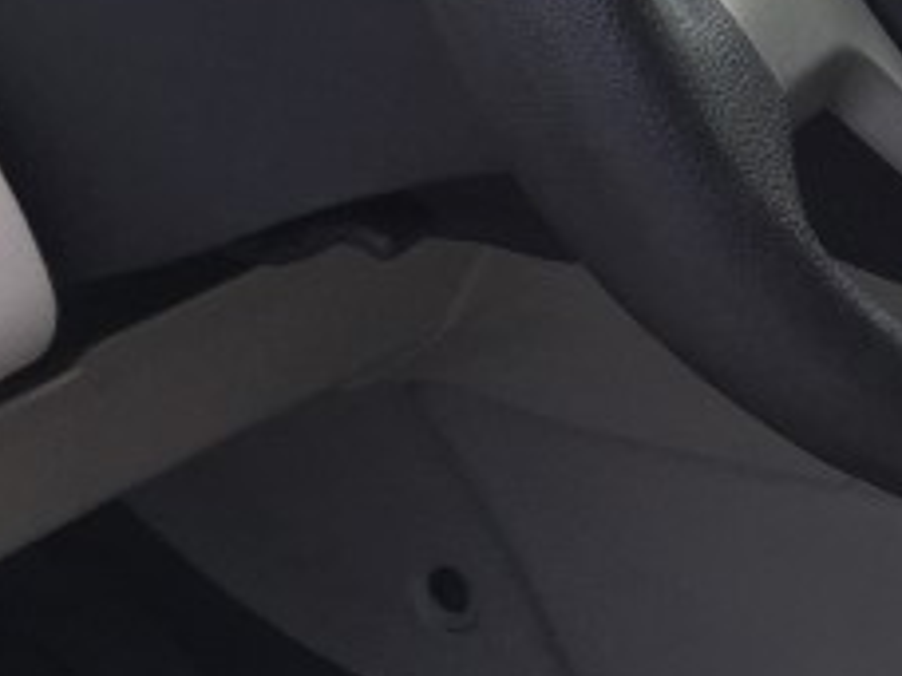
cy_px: 4
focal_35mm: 130
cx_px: 1618
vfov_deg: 11.3
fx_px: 3387
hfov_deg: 13.6
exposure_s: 1/350
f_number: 2.2
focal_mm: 4.15
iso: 32
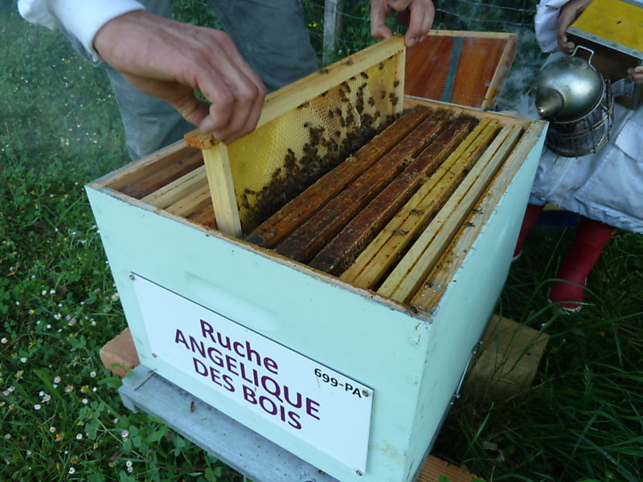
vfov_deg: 54.9
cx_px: 322
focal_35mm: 25
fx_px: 464
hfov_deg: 69.4
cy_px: 241
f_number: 3.3
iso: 80
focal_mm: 4.1
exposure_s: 1/80
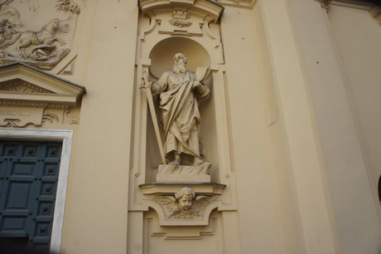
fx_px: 286
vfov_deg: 47.9
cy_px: 127
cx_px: 190
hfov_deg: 67.4
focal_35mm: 27
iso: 400
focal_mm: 18
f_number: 7.1
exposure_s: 1/250
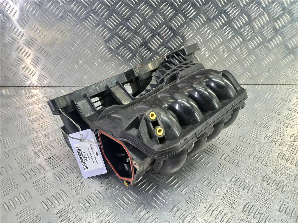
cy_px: 112
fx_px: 215
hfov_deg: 69.4
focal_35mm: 25
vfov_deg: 54.9
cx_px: 149
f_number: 1.8
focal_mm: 4.6
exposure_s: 1/50
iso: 160
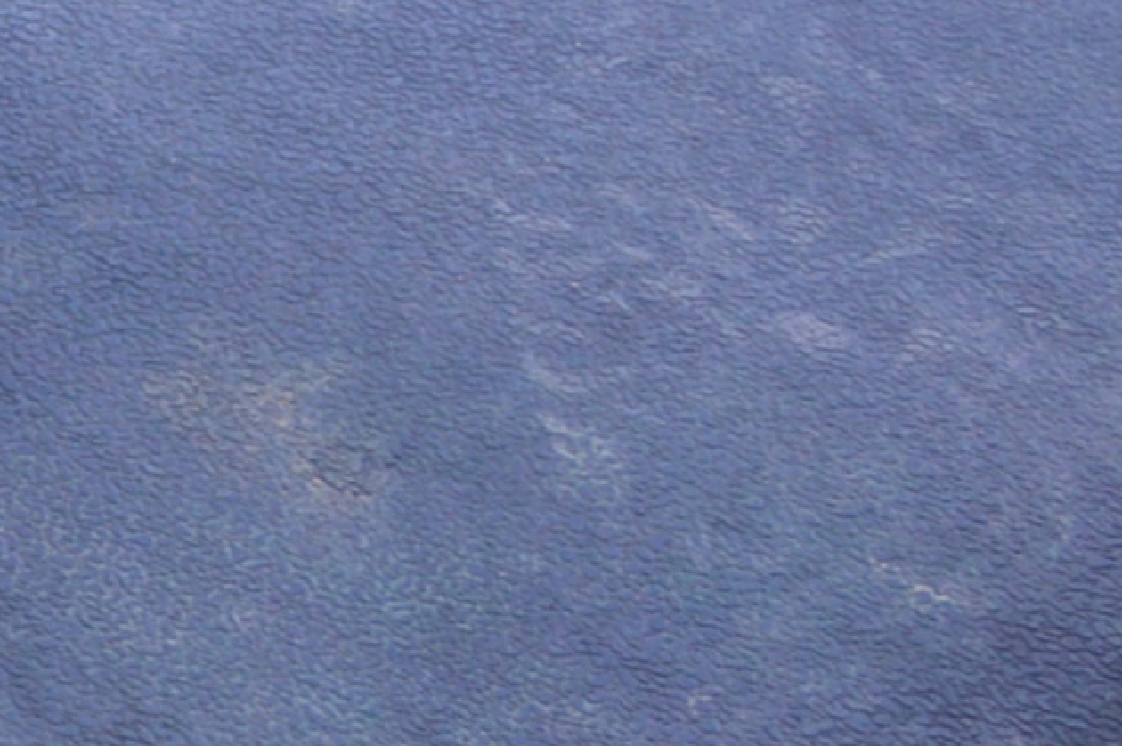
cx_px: -2559
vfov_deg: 6.3
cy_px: -233
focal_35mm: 215
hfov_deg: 7.9
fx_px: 6695
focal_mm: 20
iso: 280
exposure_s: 1/125
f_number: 5.6
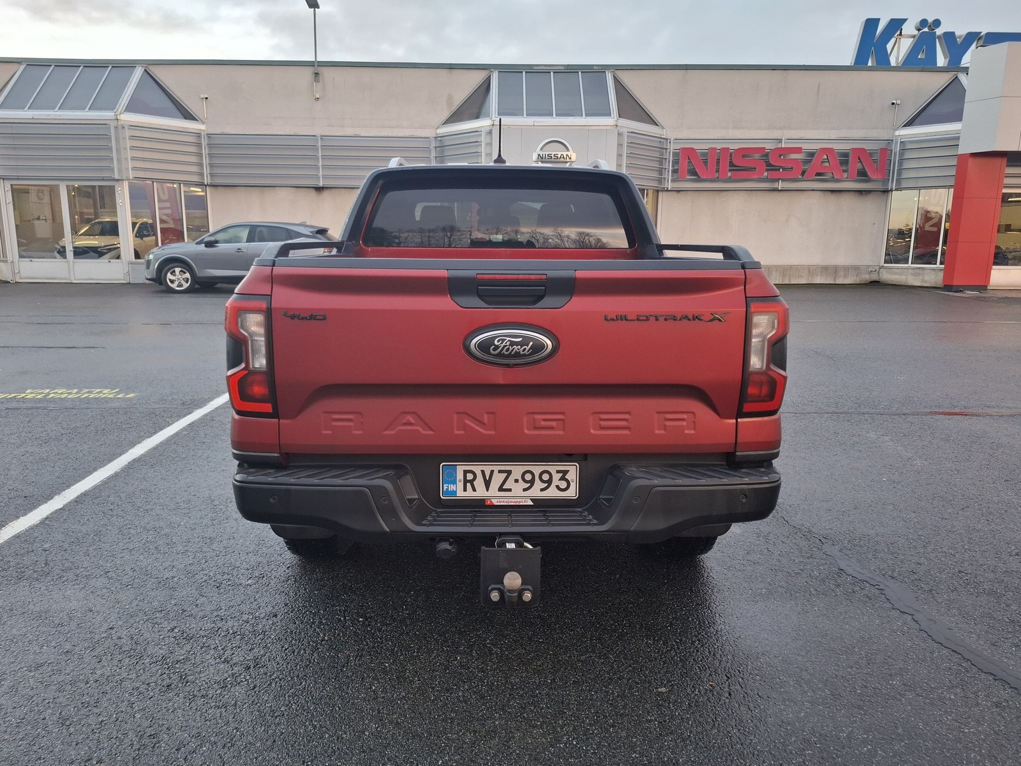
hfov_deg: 73.9
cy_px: 383
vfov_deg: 58.9
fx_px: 678
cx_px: 510
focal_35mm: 23
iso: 125
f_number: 1.8
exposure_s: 1/100
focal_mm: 5.54
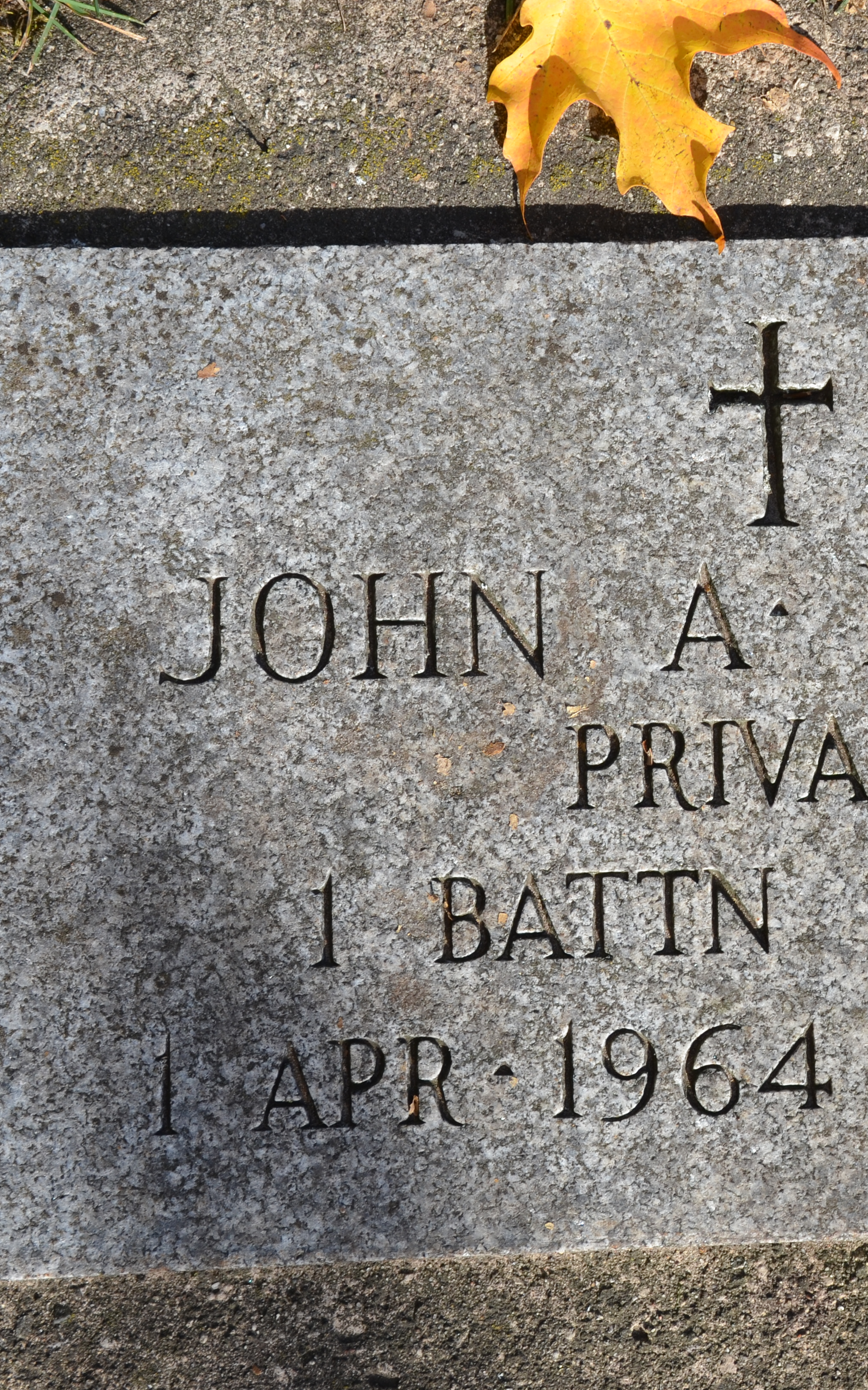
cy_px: 695
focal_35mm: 97
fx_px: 3671
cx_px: 829
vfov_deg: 21.4
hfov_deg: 13.3
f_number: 8
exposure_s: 1/250
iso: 200
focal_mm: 42
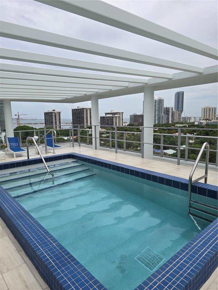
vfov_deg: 73.9
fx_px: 193
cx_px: 109
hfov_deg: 58.9
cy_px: 145
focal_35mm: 23
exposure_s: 1/1395
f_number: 1.7
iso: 12
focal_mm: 6.3
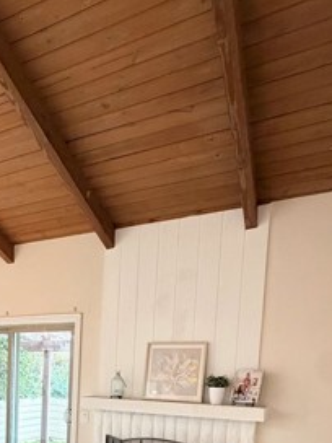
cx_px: 41
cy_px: 415
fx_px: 422
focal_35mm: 33
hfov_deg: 40.1
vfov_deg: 48.3
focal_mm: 2.22
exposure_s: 1/60
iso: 250
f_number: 2.2
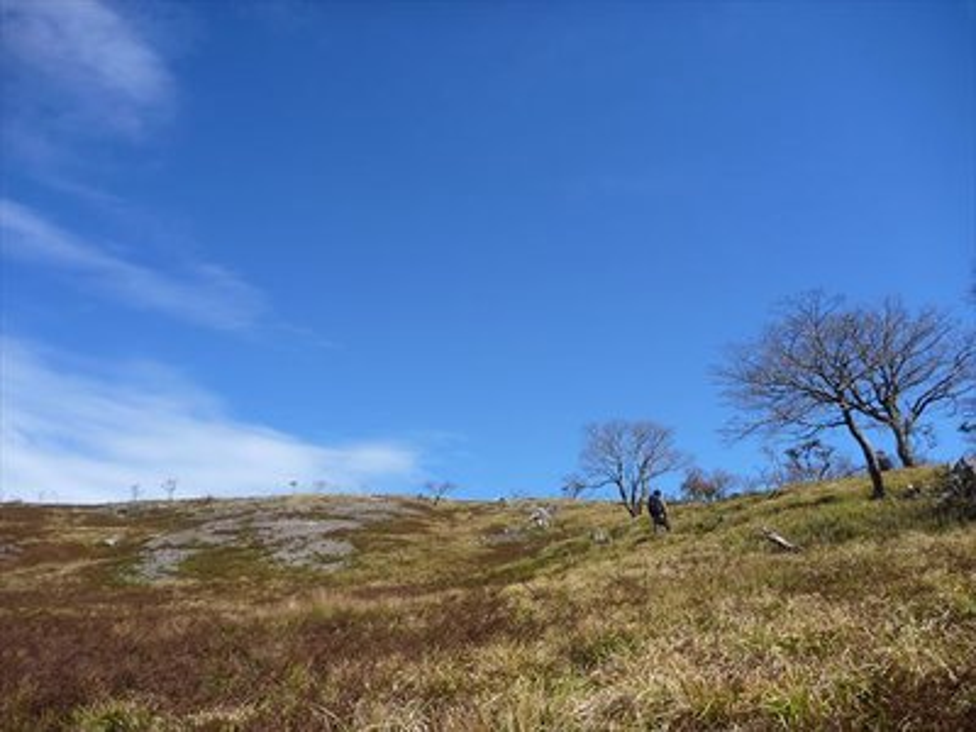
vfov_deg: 49.7
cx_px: 488
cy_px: 366
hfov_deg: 63.4
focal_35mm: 28
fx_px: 789
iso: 80
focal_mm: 4.9
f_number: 3.3
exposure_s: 1/640
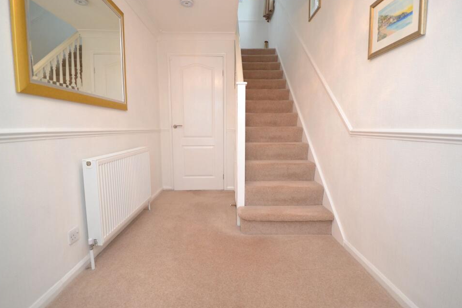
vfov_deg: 73.7
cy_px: 150
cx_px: 232
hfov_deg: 96.7
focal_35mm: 16
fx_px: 205
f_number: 3.5
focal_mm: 10
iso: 450
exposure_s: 1/60
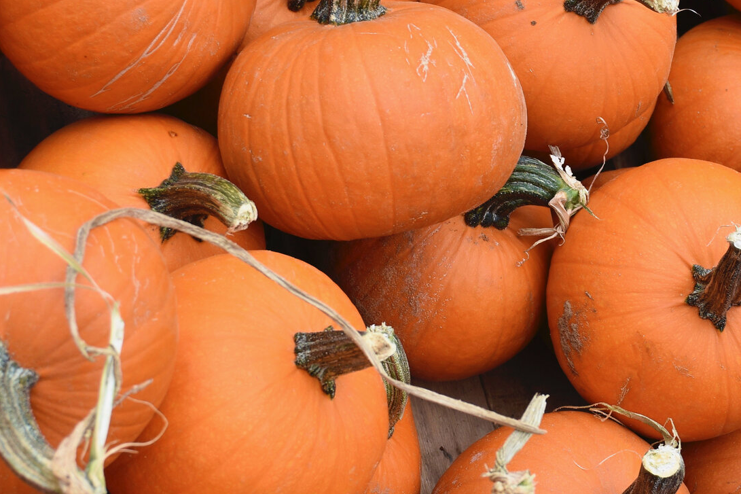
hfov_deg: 18.5
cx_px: 520
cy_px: 226
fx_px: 2264
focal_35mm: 110
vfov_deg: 12.4
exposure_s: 1/160
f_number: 6.3
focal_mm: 32
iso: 100
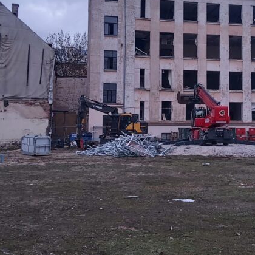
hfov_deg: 30.0
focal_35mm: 56
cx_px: 194
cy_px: 80
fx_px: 467
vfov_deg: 30.3
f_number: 1.7
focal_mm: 3.92
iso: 64
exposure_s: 1/100
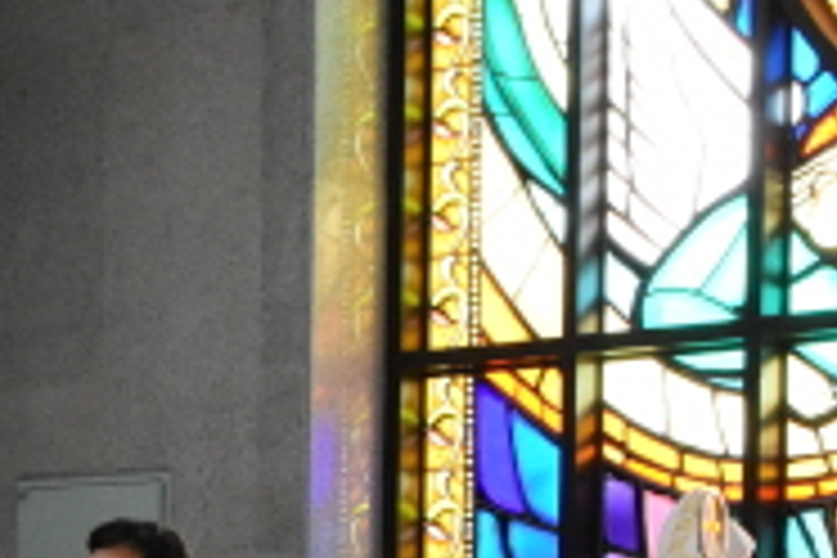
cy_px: 691
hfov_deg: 14.1
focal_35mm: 138
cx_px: -333
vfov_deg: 9.8
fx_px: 3208
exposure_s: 1/125
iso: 5000
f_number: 10
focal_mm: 24
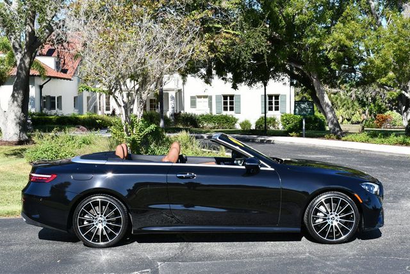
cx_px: 205
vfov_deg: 23.4
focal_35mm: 58
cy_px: 137
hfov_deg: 34.5
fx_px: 661
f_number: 8
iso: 140
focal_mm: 29
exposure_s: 1/250
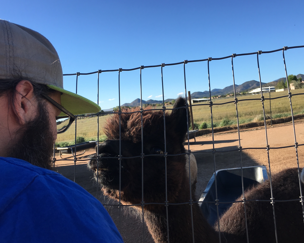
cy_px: 139
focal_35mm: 37
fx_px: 333
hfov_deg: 49.1
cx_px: 154
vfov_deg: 40.0
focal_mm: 4.15
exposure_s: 1/916
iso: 25
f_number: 2.2
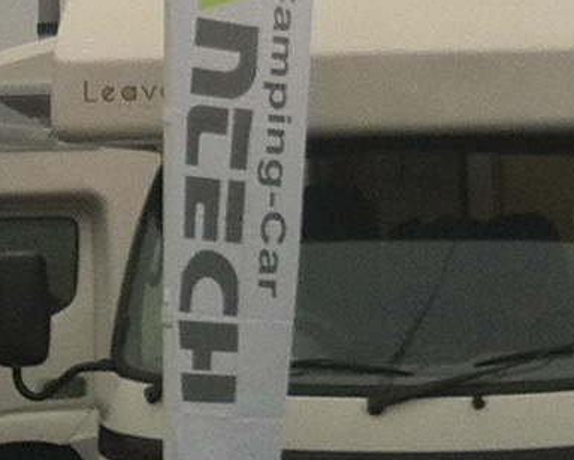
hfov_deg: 8.3
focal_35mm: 230
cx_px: -1
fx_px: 3911
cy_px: -278
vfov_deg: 6.6
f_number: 2.8
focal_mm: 3.85
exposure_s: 1/60
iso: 80
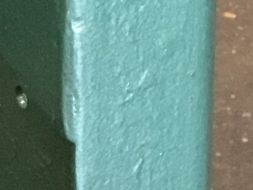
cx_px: -186
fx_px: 1404
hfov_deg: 9.8
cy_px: -377
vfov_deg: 7.0
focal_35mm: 192
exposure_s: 1/33
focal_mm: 3.3
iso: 200
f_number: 2.4
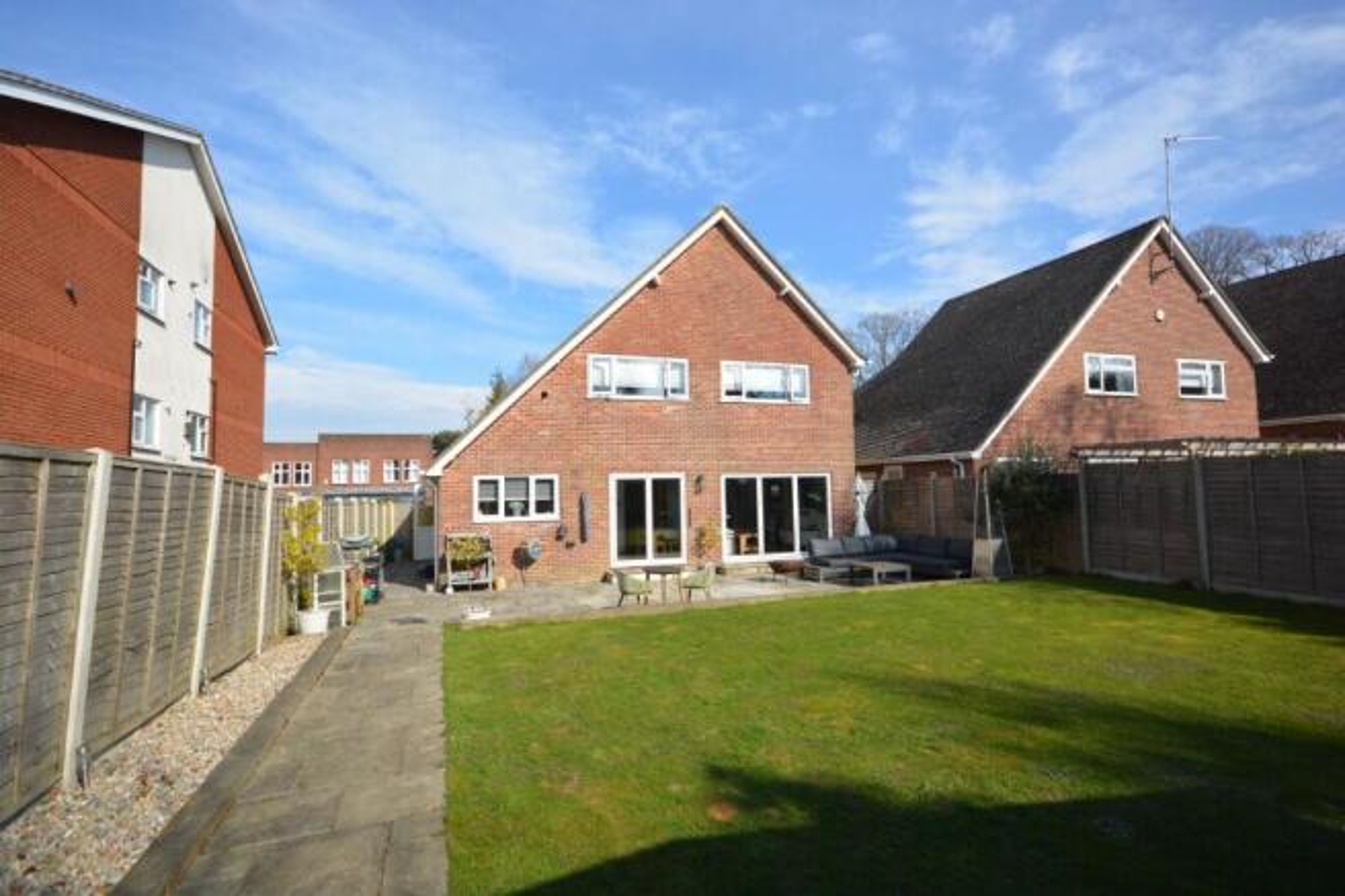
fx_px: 672
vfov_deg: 67.4
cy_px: 448
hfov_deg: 90.0
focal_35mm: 18
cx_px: 672
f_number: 8
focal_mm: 12
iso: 110
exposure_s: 1/250
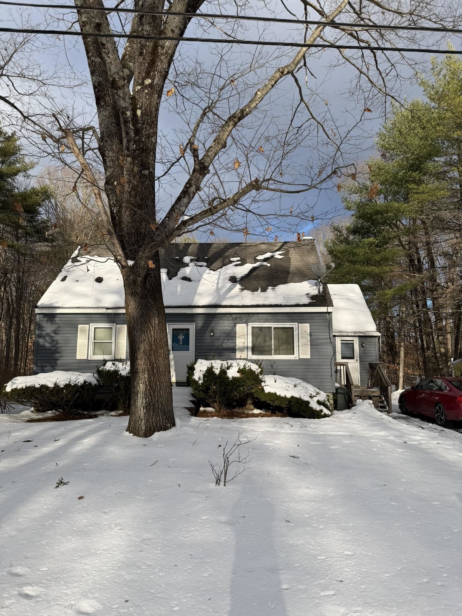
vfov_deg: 71.6
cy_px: 308
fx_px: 427
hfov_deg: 56.8
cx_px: 231
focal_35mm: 24
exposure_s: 1/3584
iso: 80
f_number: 1.78
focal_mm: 6.76
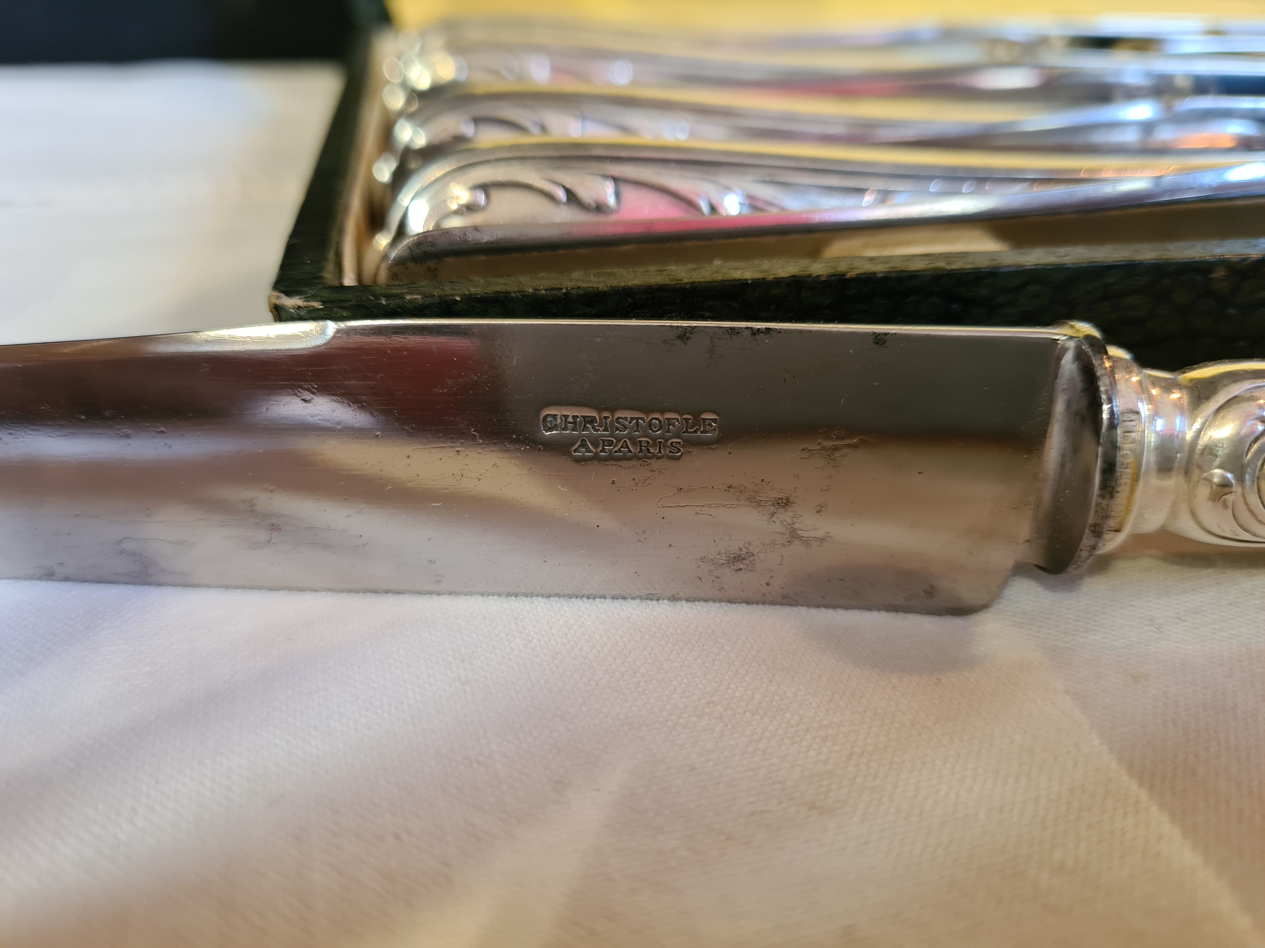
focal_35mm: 26
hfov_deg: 67.3
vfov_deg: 53.1
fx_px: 950
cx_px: 632
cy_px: 474
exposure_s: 1/50
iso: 320
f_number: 1.8
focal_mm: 5.4
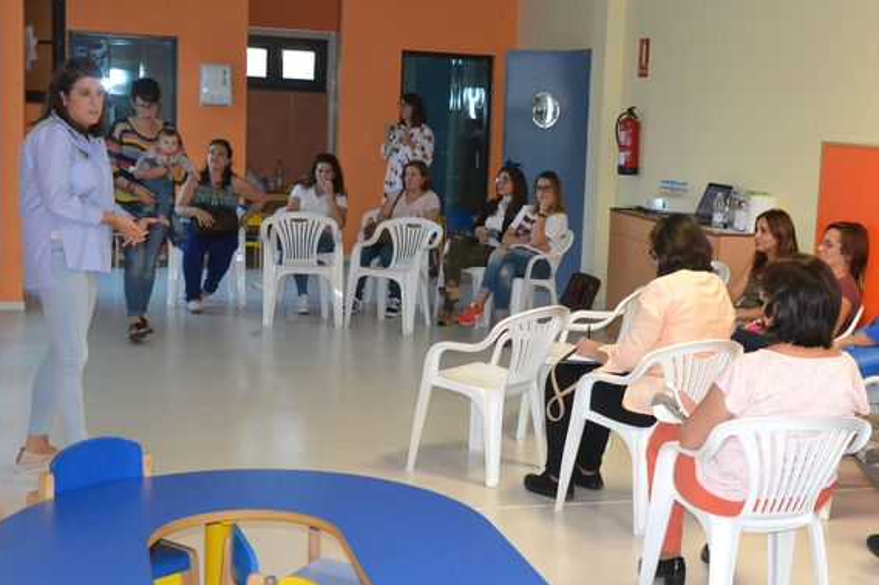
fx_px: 1286
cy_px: 259
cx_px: 582
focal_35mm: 53
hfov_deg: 37.3
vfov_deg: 25.6
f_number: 7.1
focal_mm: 25
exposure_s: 1/80
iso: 3200
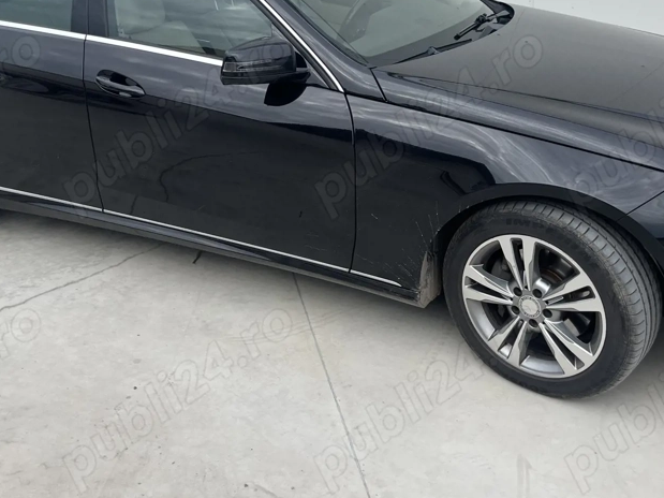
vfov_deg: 33.8
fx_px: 805
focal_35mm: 42
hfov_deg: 44.8
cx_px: 301
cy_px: 140
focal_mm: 5.1
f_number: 1.6
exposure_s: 1/1536
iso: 50
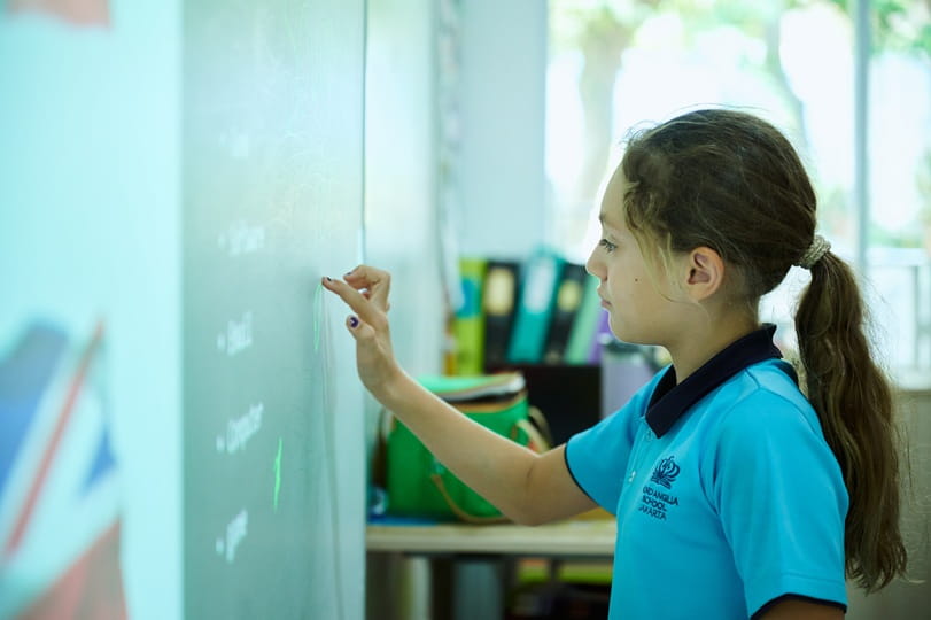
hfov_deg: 28.9
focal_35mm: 70
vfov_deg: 19.4
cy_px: 310
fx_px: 1809
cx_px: 466
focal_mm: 70
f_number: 2.8
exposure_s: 1/200
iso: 1600
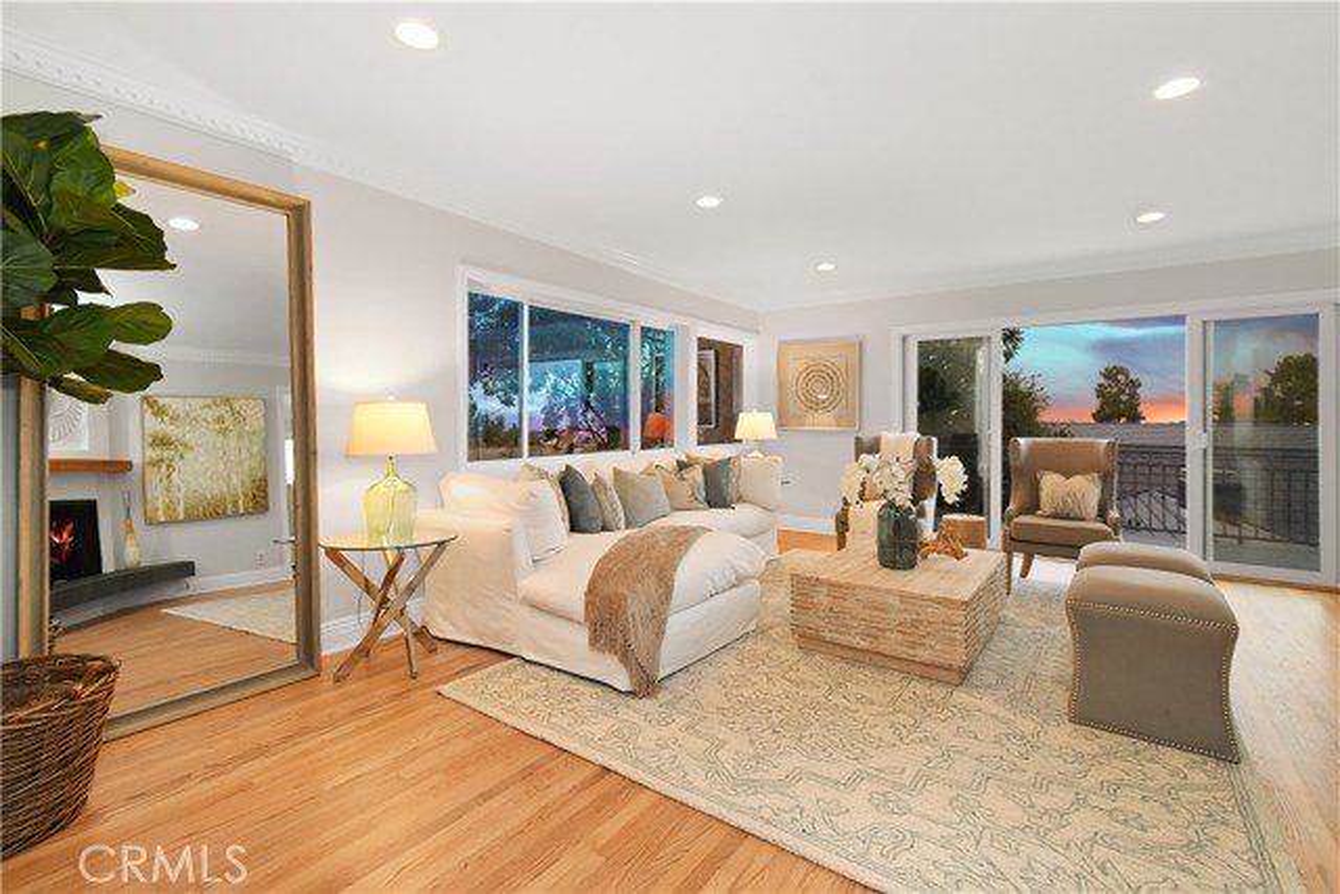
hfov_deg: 100.4
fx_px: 558
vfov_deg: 77.4
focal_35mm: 15
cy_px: 447
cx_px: 670
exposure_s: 1/20
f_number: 8
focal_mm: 10
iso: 1250
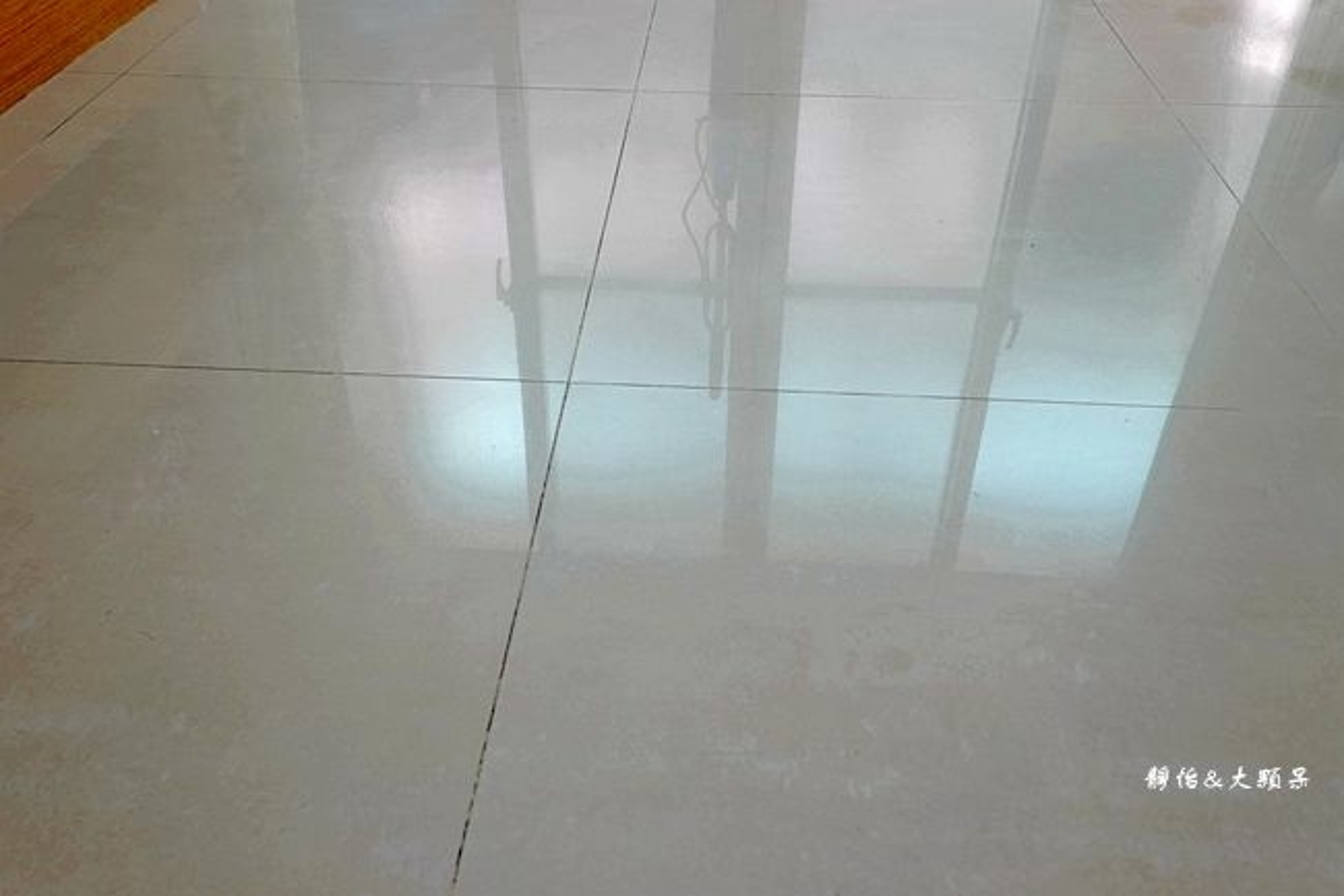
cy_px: 448
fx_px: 1120
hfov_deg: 61.9
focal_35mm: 30
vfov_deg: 43.6
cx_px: 672
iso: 160
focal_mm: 11.06
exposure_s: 1/30
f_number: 3.2
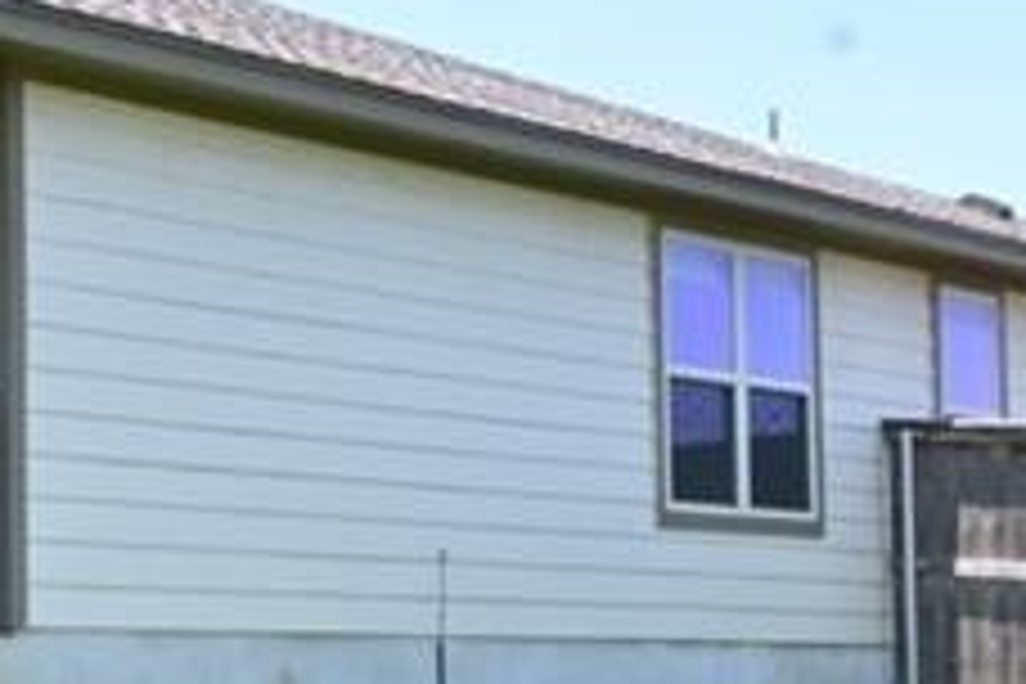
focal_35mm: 108
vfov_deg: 12.7
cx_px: -522
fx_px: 3078
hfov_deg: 17.1
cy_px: 428
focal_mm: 16
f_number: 16
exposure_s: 1/25
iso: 100
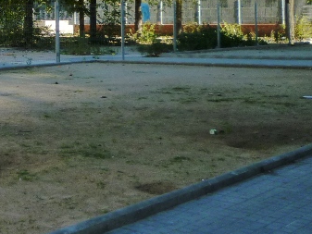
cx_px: -84
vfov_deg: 16.6
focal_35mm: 86
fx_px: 775
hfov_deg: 20.9
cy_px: -25
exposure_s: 1/250
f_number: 3.3
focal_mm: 5.2
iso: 125
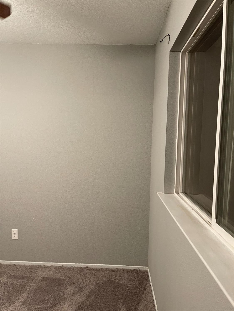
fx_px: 234
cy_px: 156
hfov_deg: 53.1
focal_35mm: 26
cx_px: 117
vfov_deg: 67.3
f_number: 1.6
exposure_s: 1/60
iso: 400
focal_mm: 5.1
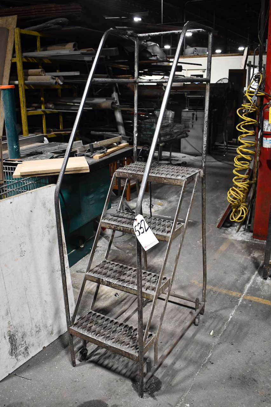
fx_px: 373
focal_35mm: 33
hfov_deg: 40.0
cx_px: 136
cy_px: 204
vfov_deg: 57.2
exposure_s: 1/125
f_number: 3.8
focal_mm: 22
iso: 2800
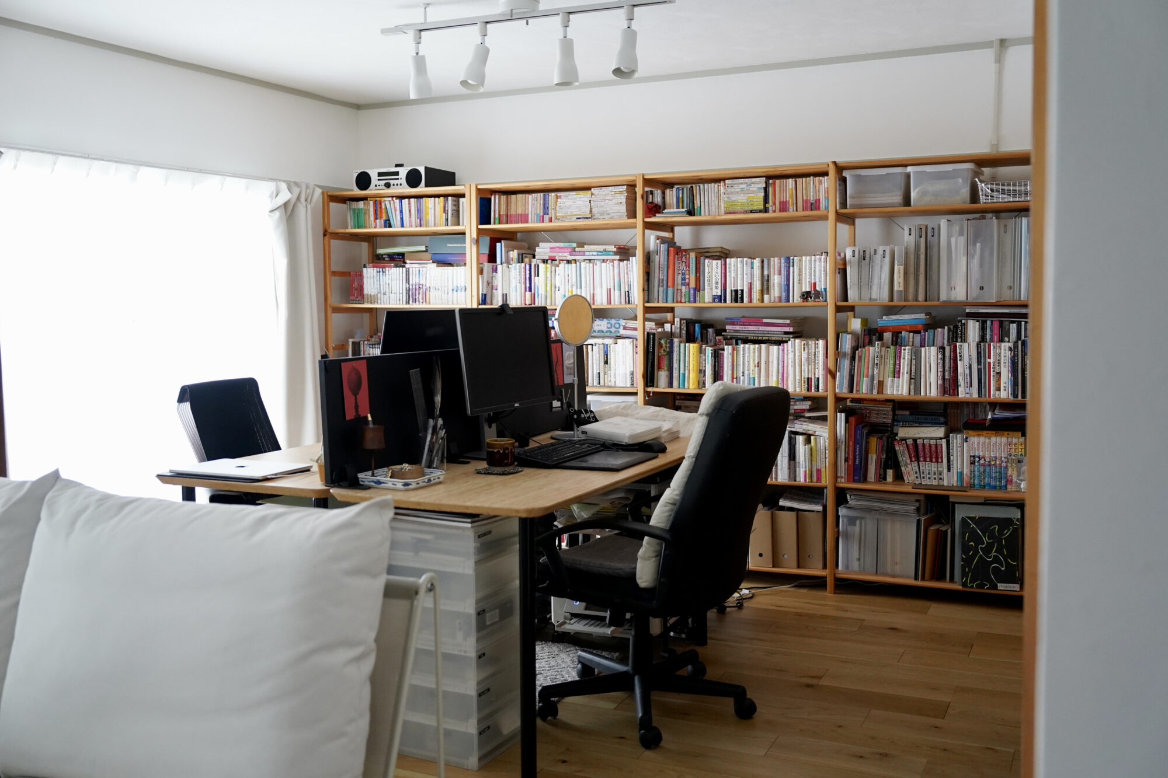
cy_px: 389
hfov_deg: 57.2
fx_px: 1071
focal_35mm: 33
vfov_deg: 40.0
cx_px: 584
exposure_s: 1/60
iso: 3200
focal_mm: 33
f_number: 2.8
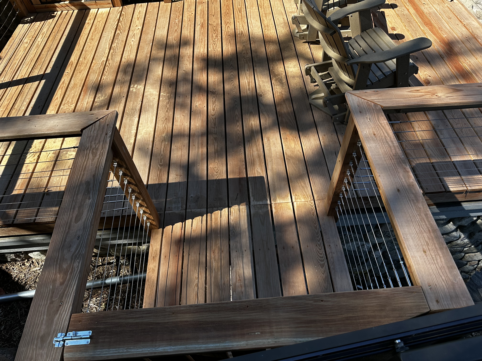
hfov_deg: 71.6
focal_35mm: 24
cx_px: 241
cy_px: 180
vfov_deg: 56.8
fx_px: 334
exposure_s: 1/1664
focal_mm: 6.86
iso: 80
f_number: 1.78
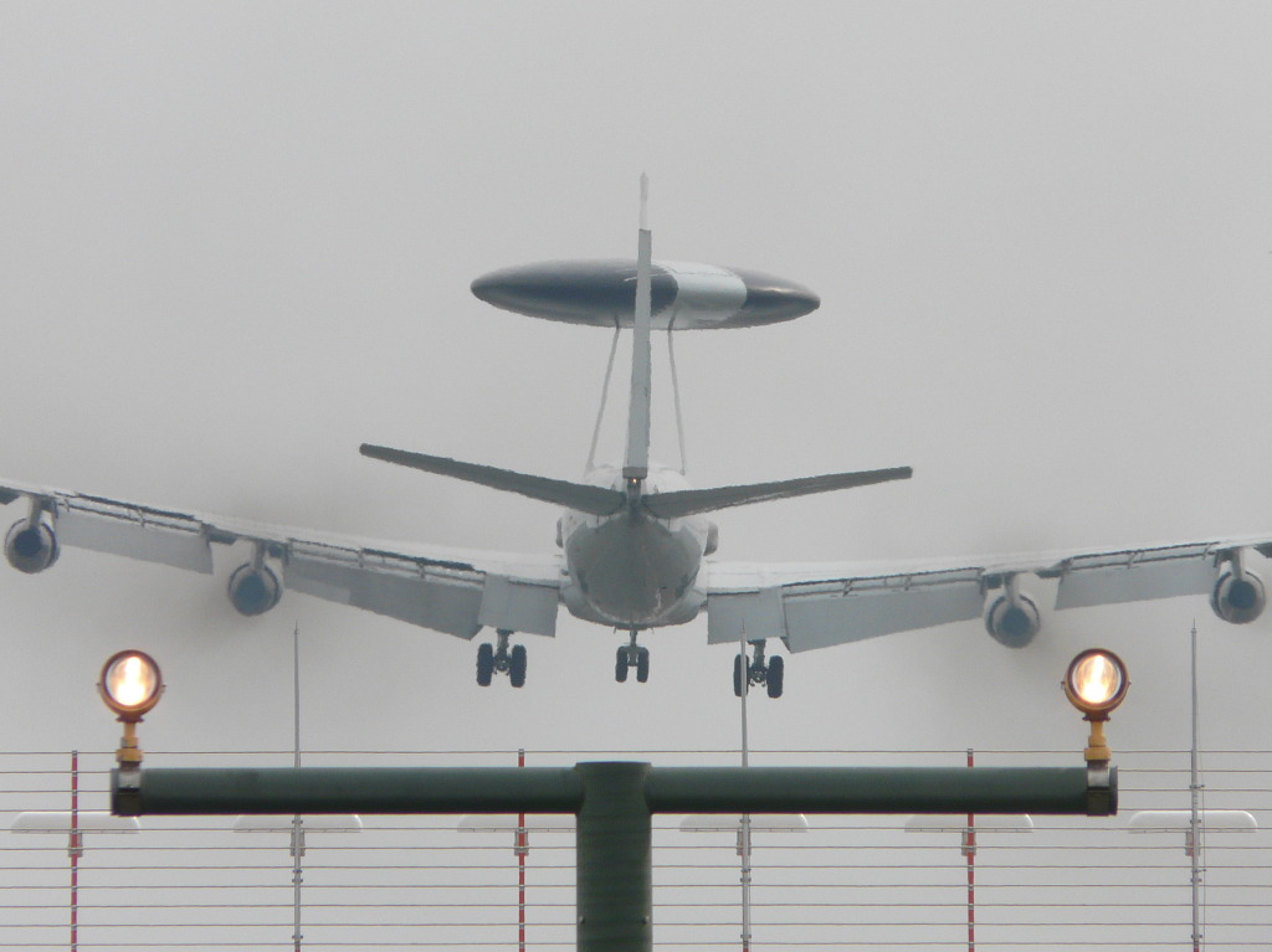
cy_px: 476
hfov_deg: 4.5
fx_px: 16234
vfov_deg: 3.4
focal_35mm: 442
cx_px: 636
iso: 100
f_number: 5.6
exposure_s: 1/400
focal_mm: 72.6
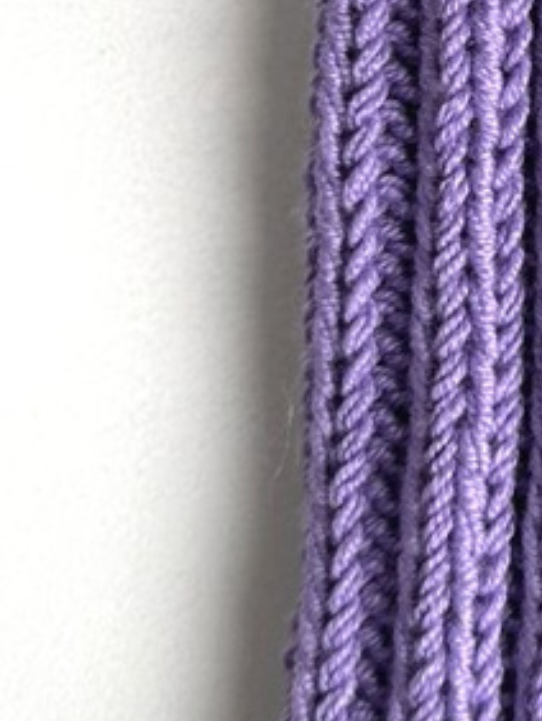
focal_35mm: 102
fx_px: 2126
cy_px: -10
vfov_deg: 18.7
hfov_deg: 13.2
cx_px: 941
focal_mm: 6.86
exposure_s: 1/169
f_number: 1.78
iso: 64
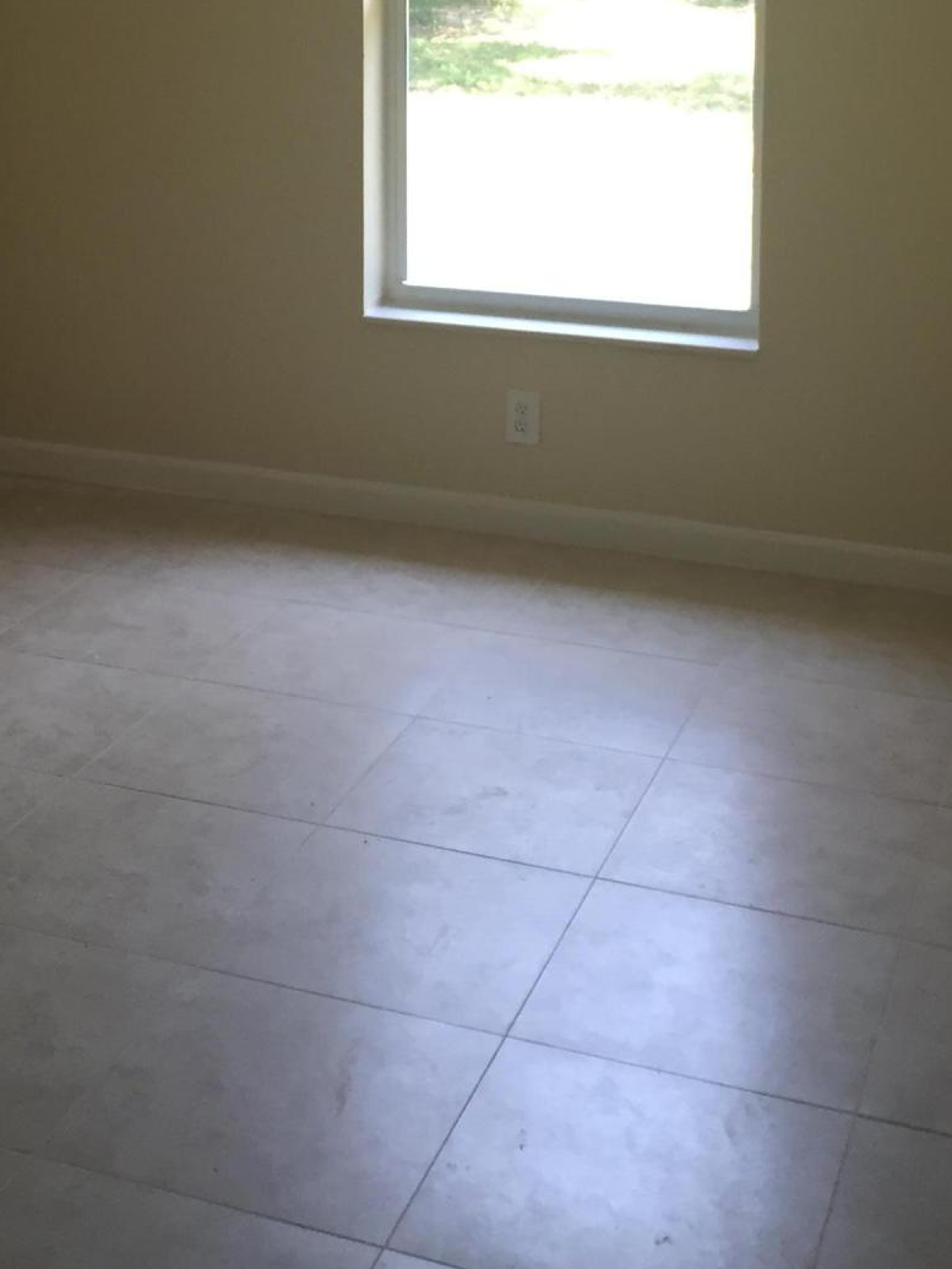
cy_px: 109
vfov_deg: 32.5
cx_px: 326
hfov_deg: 26.0
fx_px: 2053
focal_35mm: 56
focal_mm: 4.15
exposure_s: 1/30
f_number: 2.2
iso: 32
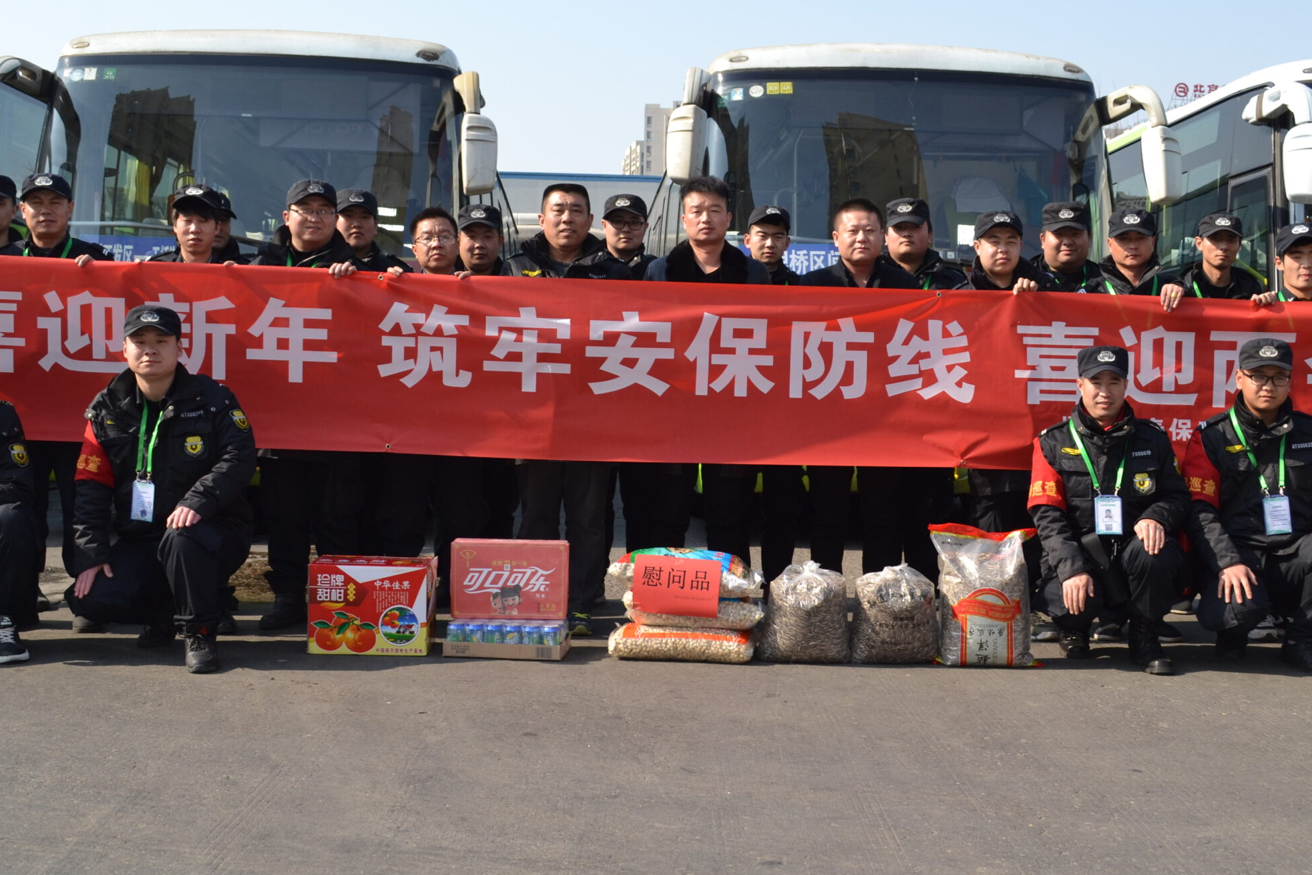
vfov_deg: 31.2
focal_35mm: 43
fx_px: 1567
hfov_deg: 45.4
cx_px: 675
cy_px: 386
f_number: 7.1
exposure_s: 1/200
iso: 100
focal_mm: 22
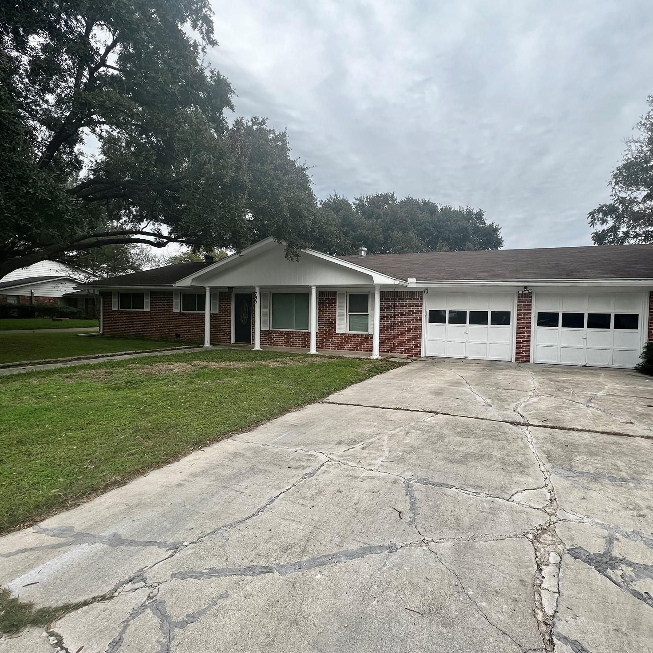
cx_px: 381
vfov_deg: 87.4
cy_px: 327
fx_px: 341
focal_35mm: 16
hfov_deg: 86.7
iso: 32
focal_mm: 1.57
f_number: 1.8
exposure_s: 1/358
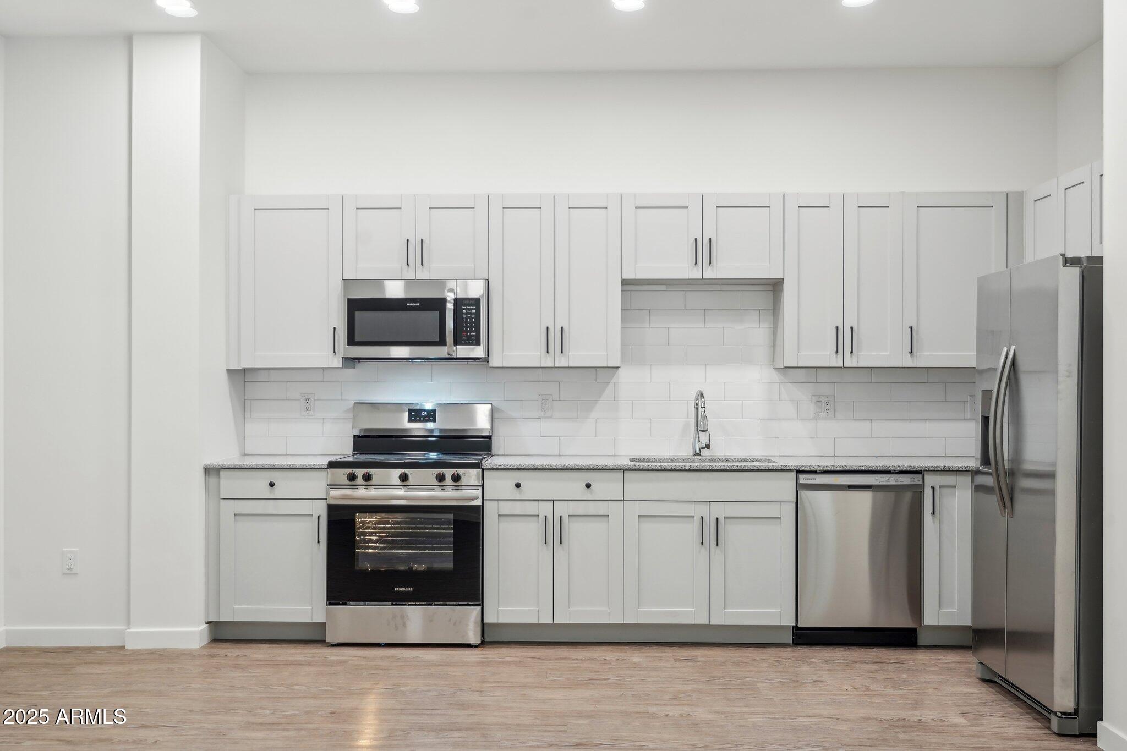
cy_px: 376
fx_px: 1033
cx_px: 564
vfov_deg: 40.0
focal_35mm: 33
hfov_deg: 57.2
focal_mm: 33
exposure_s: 1/13
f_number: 6.3
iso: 400
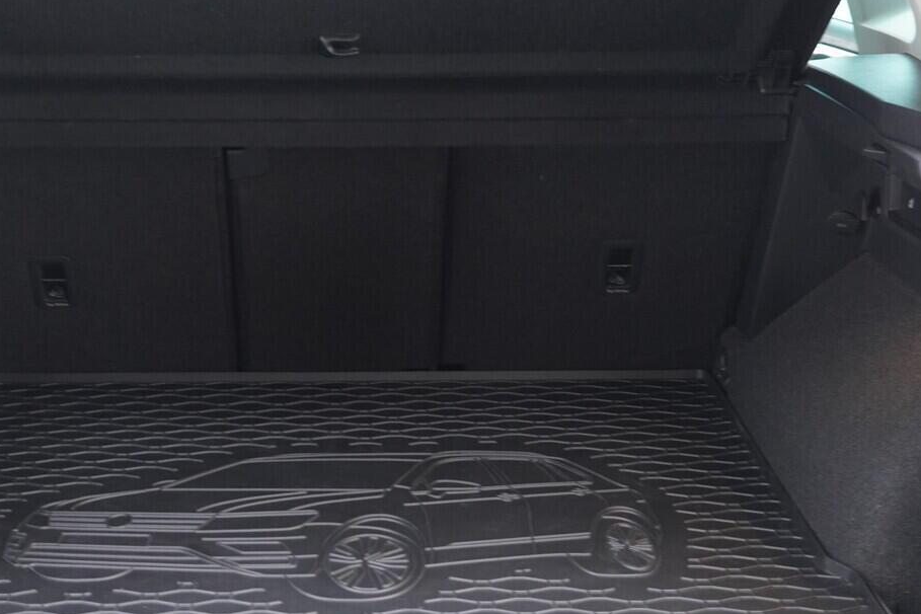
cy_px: 319
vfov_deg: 23.8
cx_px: 319
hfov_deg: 34.8
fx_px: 1458
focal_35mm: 57
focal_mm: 24
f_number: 2.8
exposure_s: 1/40
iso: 800
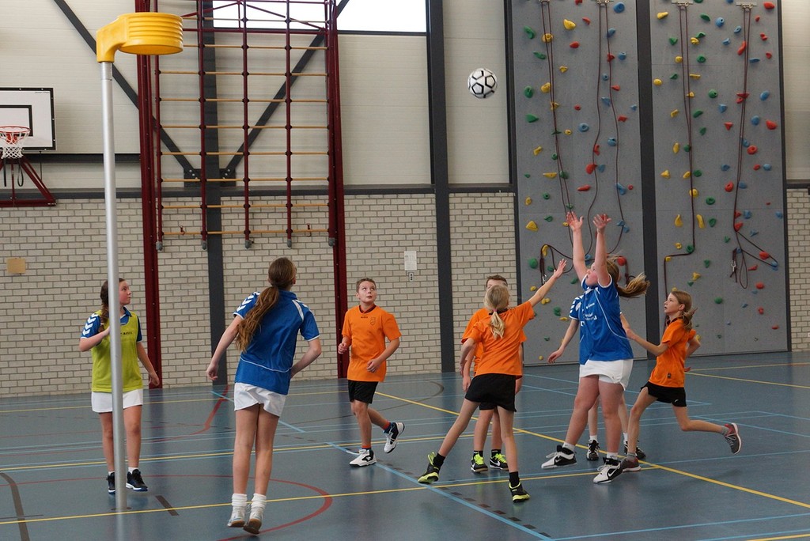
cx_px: 405
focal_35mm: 52
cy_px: 270
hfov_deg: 37.8
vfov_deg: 25.8
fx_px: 1182
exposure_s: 1/250
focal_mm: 35
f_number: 4
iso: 1000
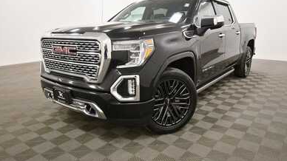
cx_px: 146
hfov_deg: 69.9
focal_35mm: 27
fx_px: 205
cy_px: 68
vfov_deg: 42.7
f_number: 5.3
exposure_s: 1/125
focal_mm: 17
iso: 1100
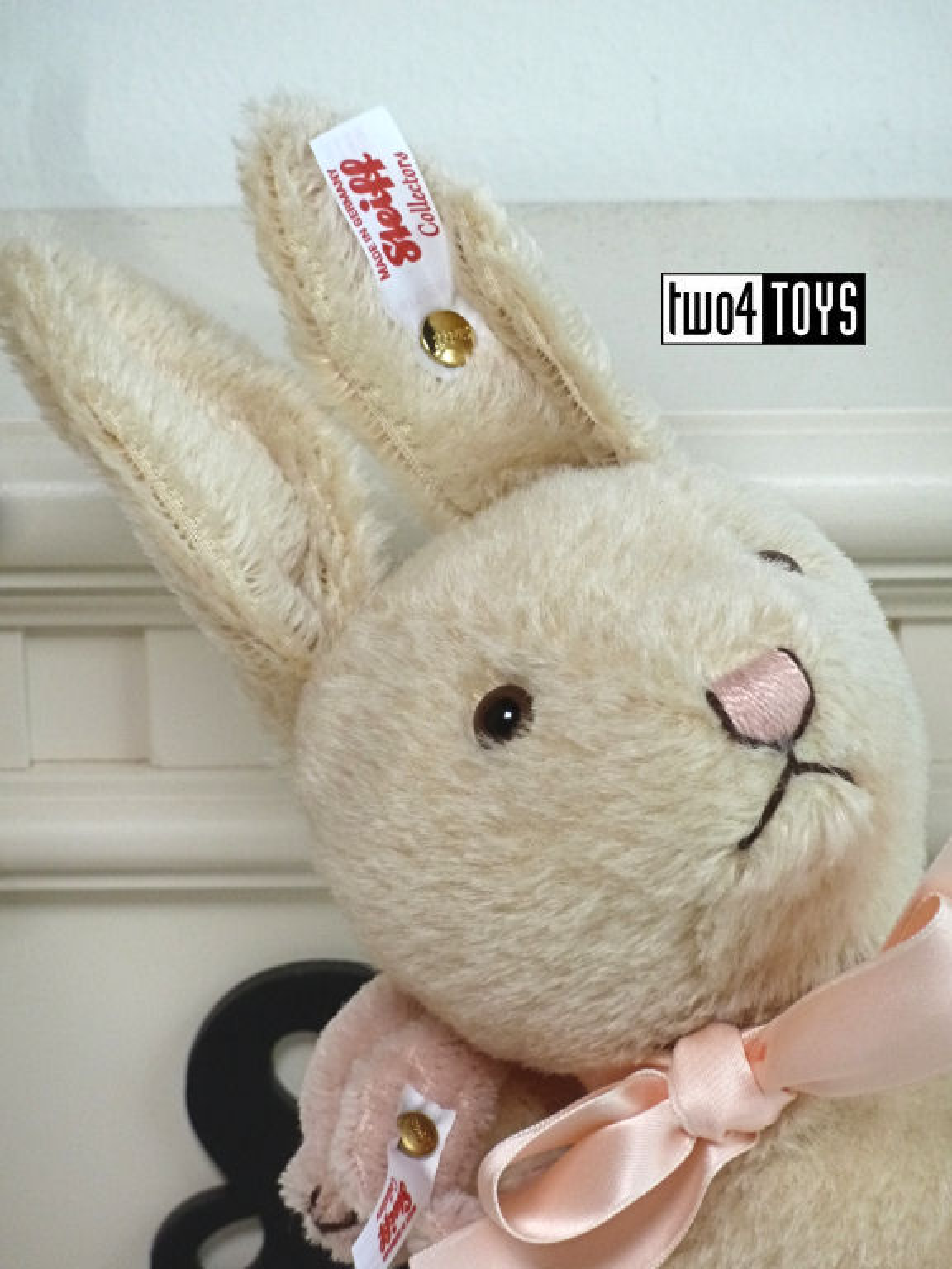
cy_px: 634
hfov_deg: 5.3
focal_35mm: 278
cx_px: 476
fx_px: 10194
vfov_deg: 7.1
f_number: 4.8
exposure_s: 1/125
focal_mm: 45.7
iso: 250
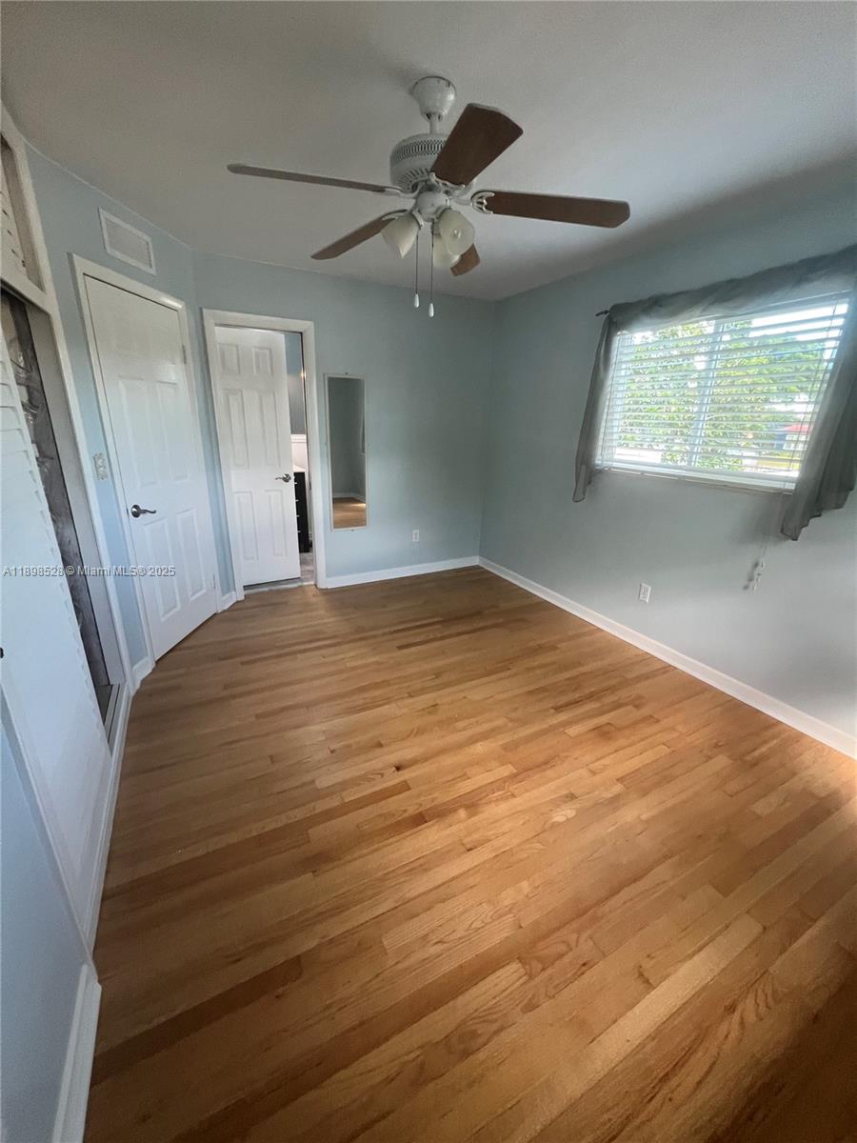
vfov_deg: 106.2
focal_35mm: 13
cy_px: 572
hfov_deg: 89.9
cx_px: 428
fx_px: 429
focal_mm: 1.57
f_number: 1.8
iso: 250
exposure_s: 1/99
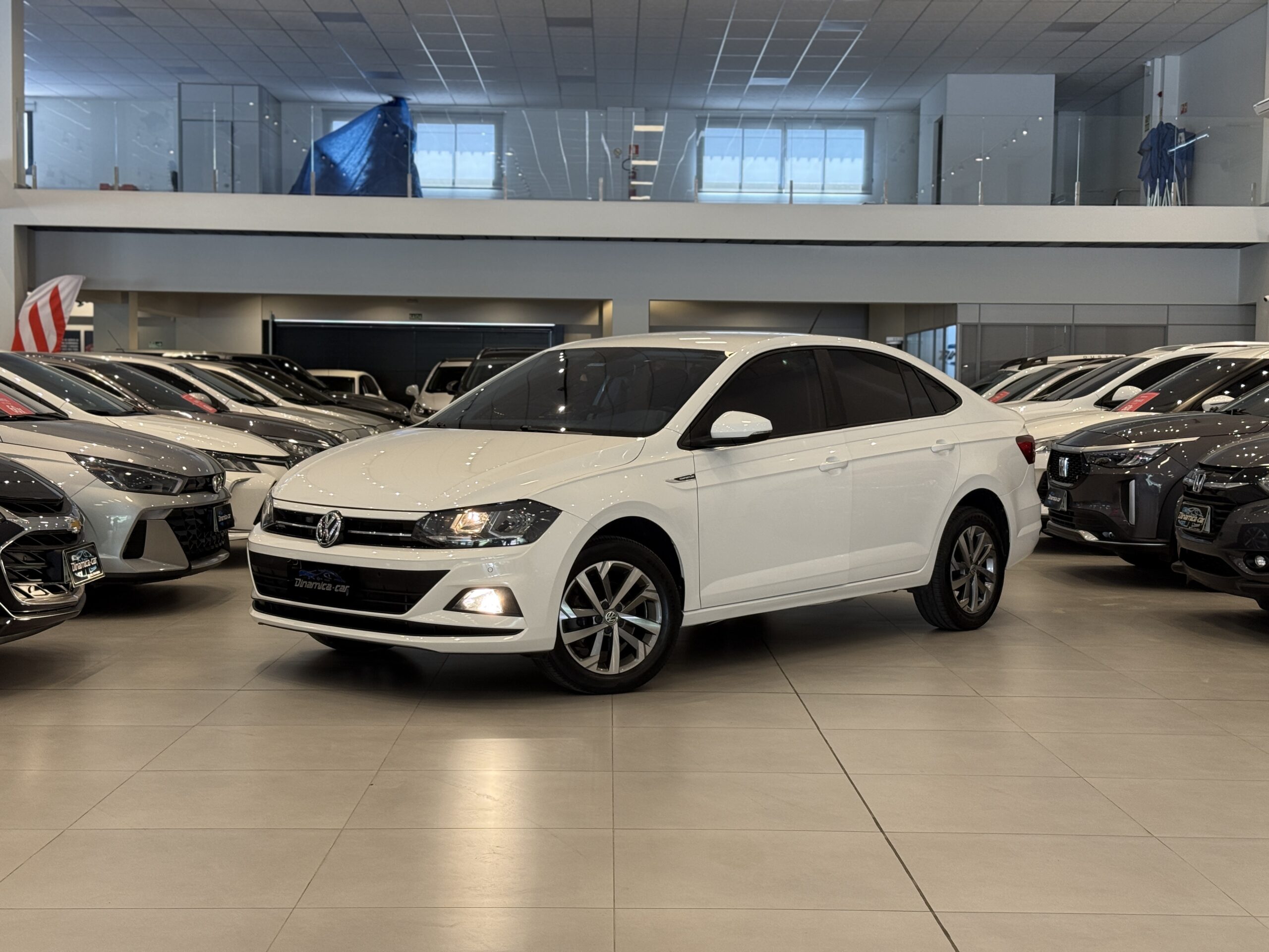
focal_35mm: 48
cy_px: 476
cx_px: 634
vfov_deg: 30.3
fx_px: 1760
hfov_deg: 39.7
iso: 64
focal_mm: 6.76
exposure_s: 1/60
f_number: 1.78
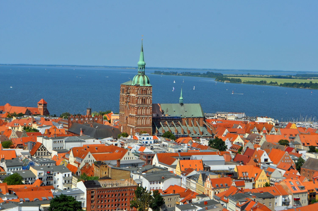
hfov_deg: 24.6
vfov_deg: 16.5
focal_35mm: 82
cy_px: 106
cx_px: 159
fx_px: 728
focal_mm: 55
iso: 200
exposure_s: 1/400
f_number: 10
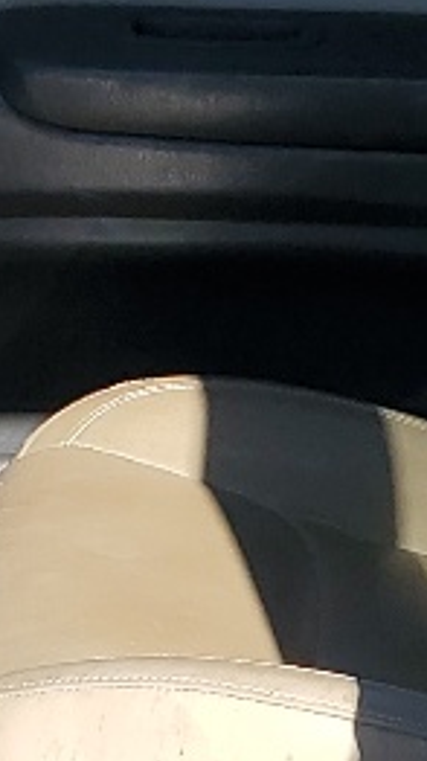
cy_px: 854
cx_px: 433
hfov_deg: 7.0
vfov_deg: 12.2
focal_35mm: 173
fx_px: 3489
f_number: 1.5
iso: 50
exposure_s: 1/1667
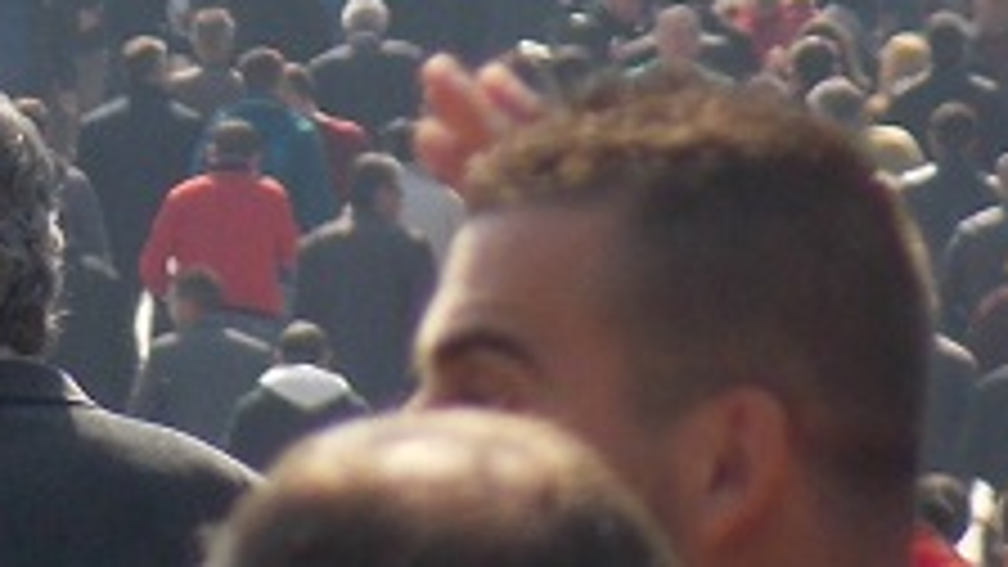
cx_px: -274
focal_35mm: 2614
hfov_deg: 0.8
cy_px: -333
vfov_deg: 0.5
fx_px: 69867
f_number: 5.9
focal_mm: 95.4
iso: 80
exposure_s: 1/200
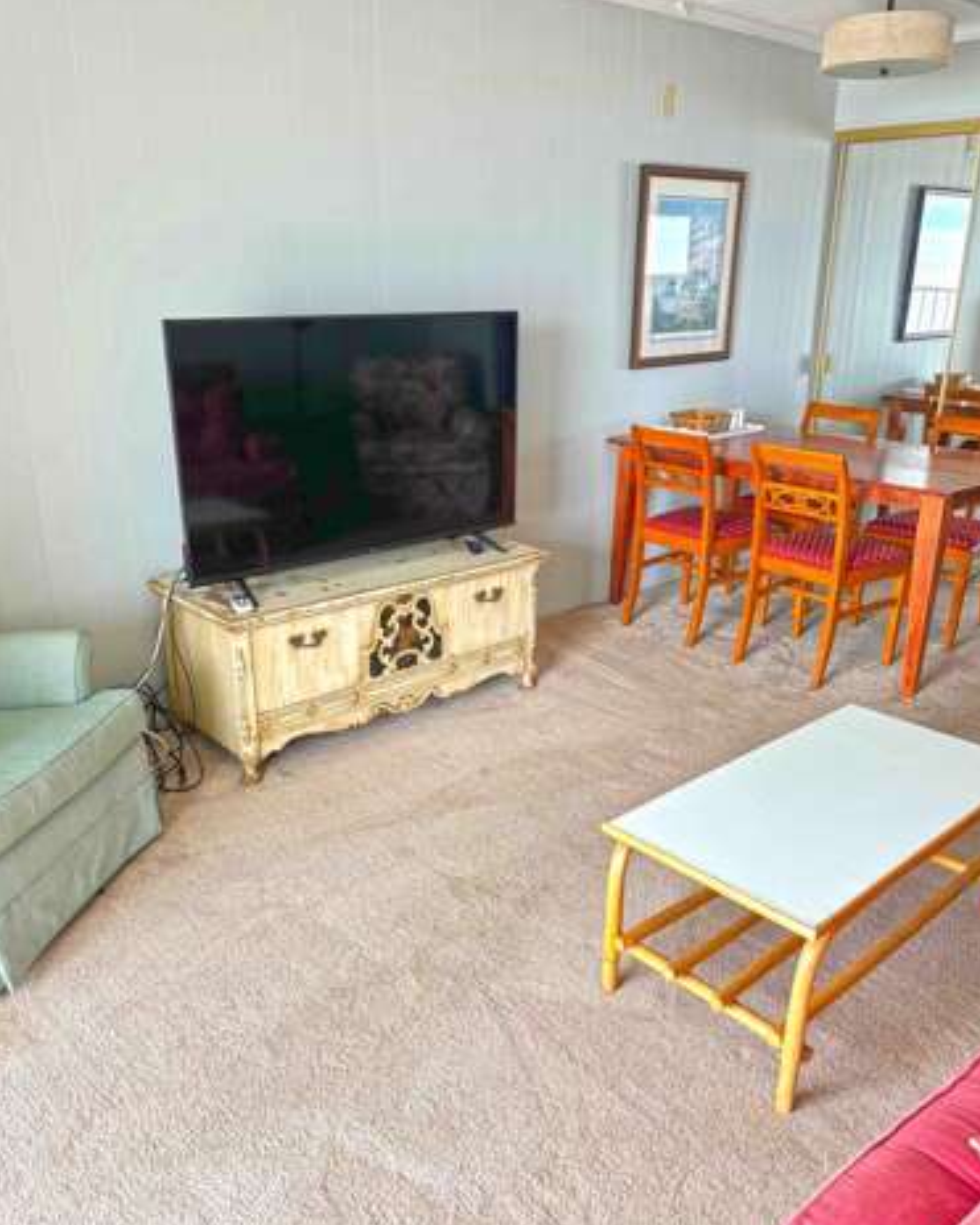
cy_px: 665
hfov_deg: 51.5
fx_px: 1015
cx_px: 497
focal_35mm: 28
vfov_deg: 62.1
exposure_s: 1/121
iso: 50
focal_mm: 5.96
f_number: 1.6
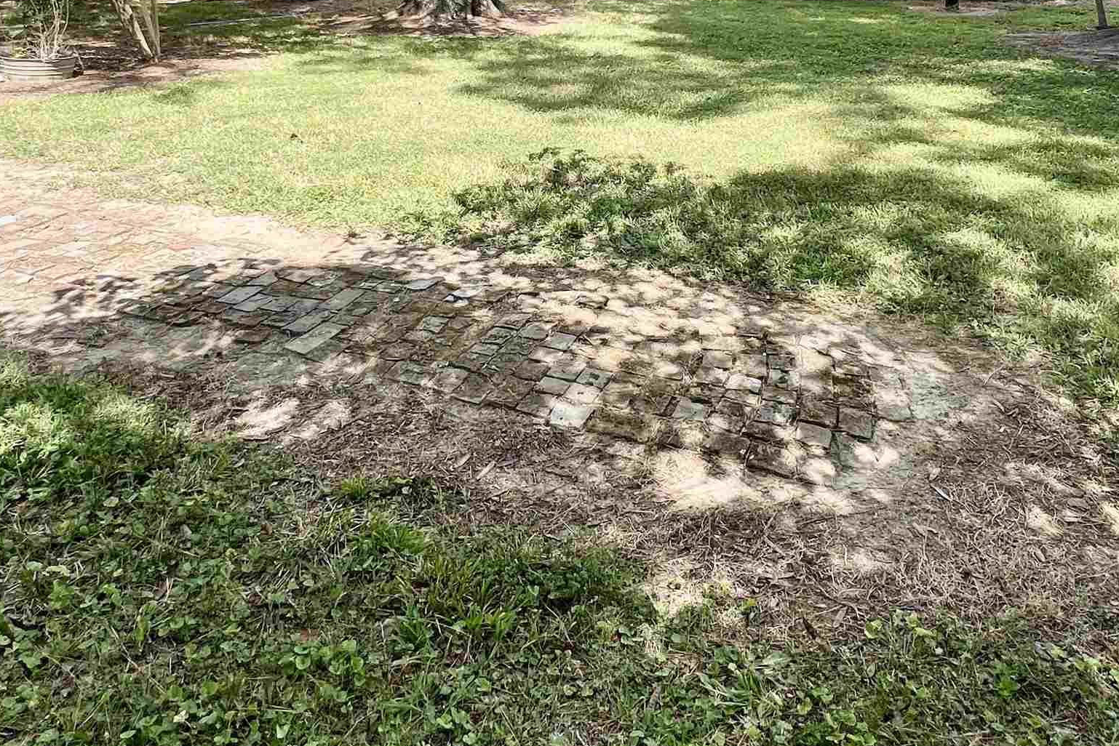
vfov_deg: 44.5
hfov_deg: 67.3
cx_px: 598
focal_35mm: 27
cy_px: 105
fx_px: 839
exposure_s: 1/471
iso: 32
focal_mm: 1.57
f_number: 1.8
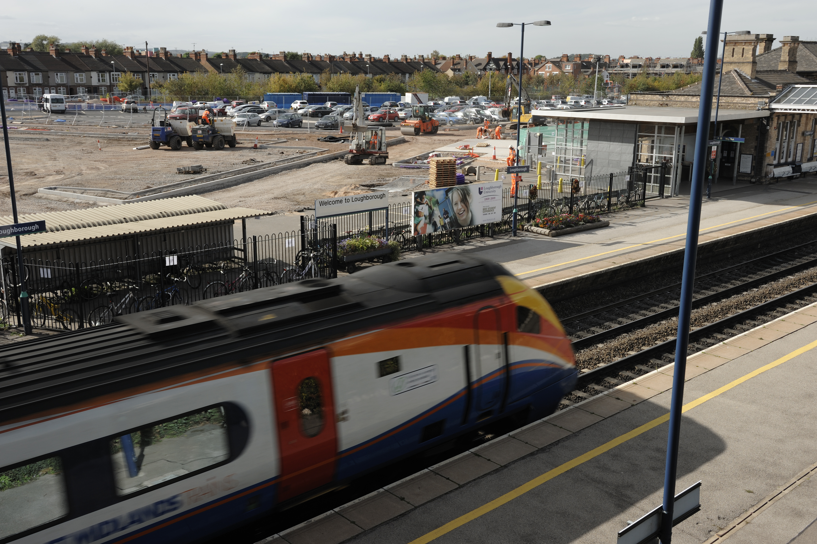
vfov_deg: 36.8
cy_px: 272
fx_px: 816
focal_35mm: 36
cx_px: 408
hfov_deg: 53.2
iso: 200
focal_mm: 36
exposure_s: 1/250
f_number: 11
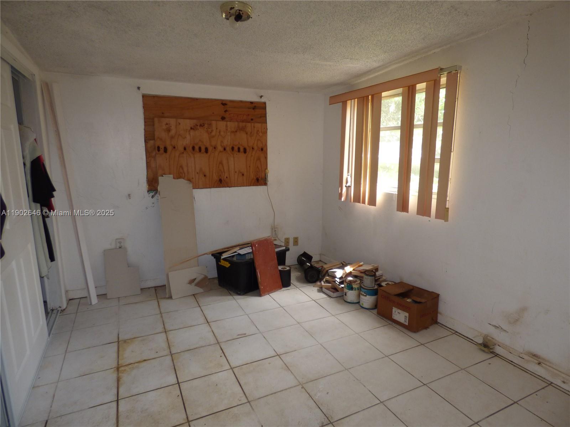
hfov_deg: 81.7
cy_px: 214
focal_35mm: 20
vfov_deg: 66.0
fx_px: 329
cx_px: 285
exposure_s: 1/40
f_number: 2.8
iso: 100
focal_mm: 3.58
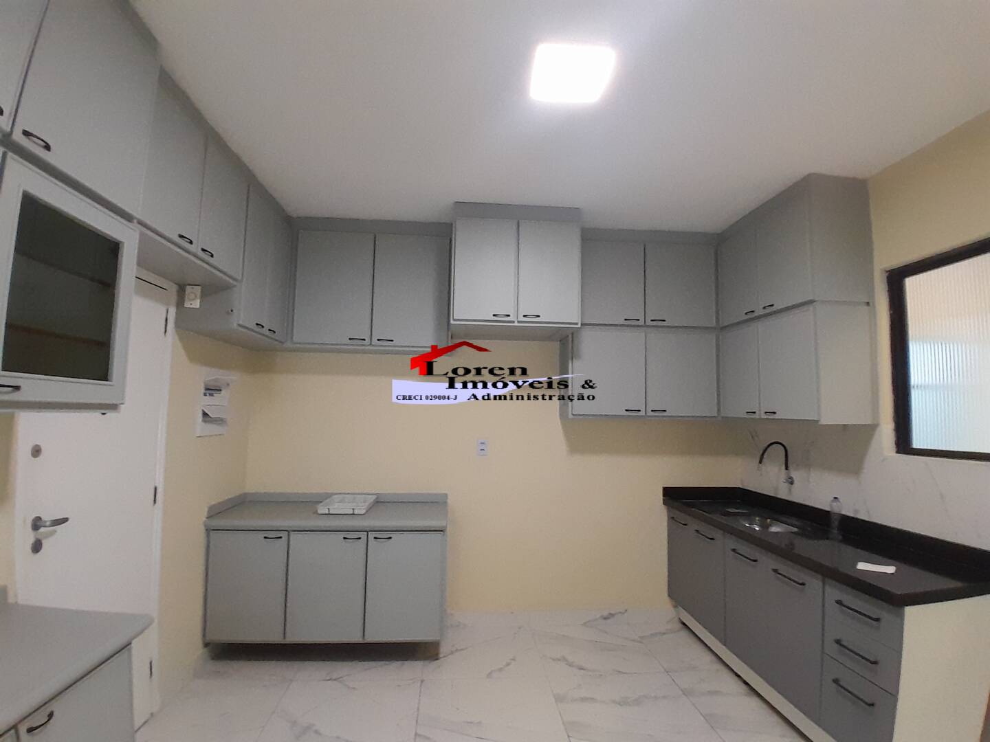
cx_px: 495
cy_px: 371
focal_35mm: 17
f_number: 2.2
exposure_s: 1/30
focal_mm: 1.46
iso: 160
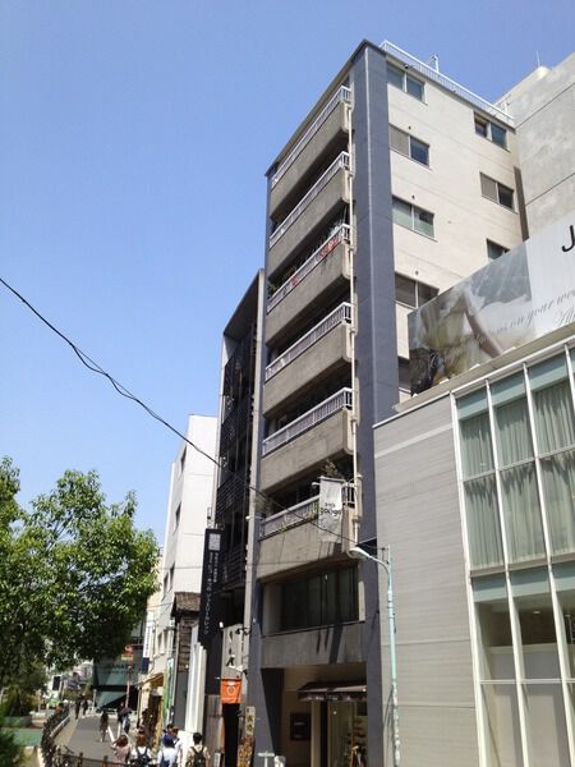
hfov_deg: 40.7
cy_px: 384
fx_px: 775
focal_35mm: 35
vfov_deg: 52.6
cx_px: 288
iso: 50
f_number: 2.4
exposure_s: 1/1493
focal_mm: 4.28
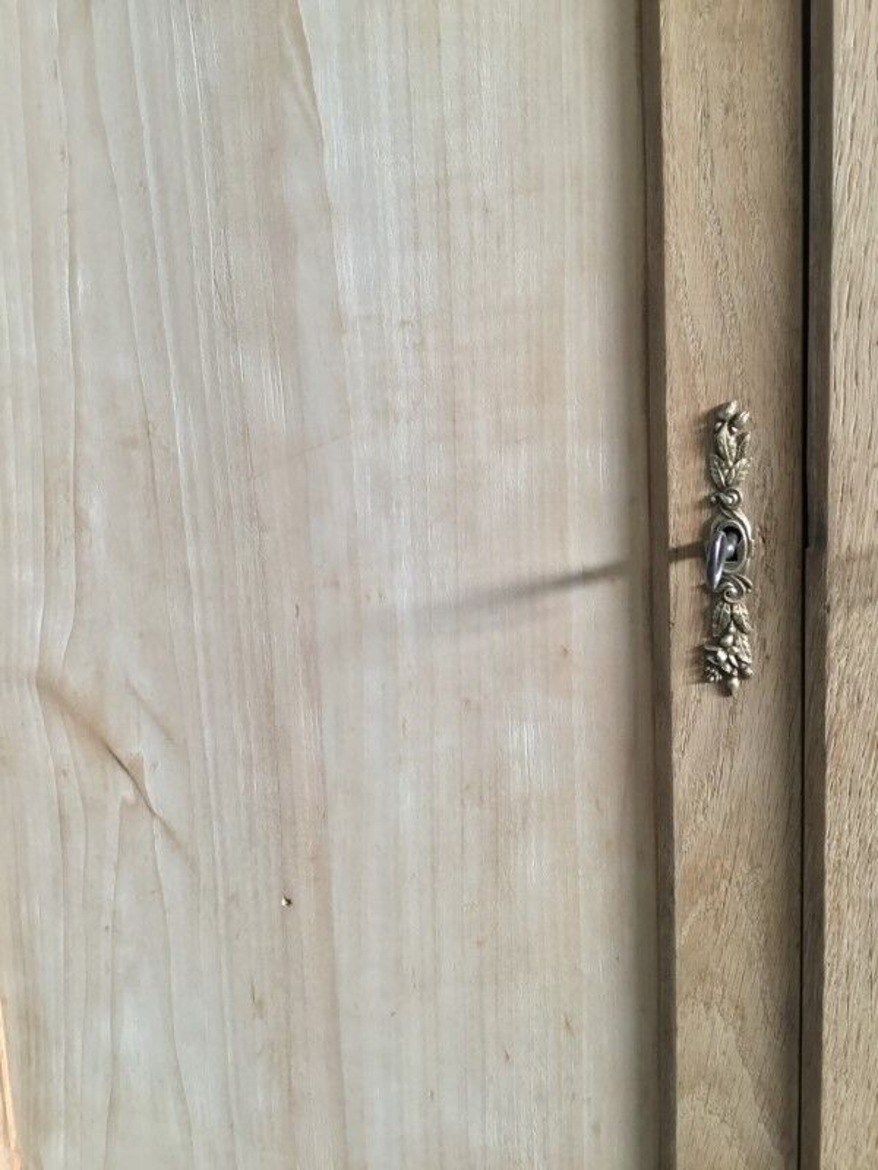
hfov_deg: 45.4
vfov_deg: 58.4
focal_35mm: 31
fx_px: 1048
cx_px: 439
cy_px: 585
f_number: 2.4
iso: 64
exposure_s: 1/33
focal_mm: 3.3
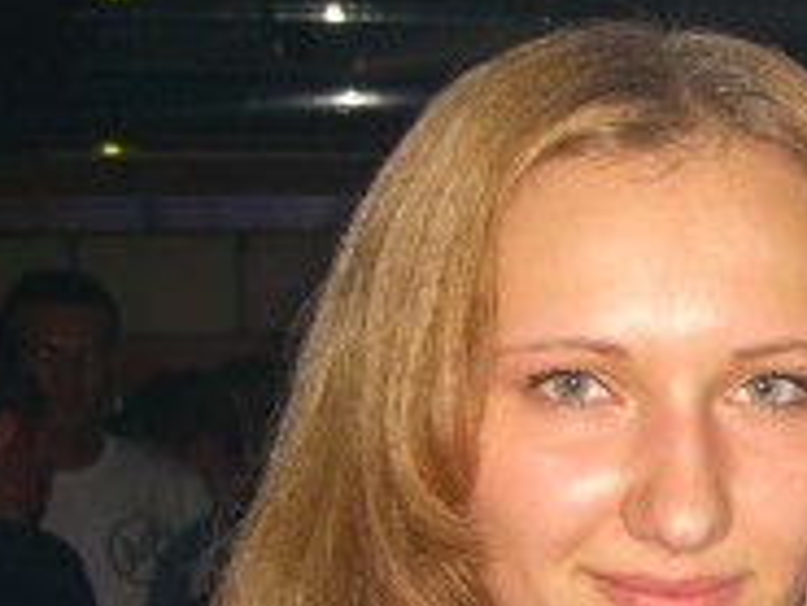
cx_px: 1156
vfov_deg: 12.0
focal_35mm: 123
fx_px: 2869
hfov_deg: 15.0
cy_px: 471
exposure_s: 1/60
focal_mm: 7.9
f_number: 2.8
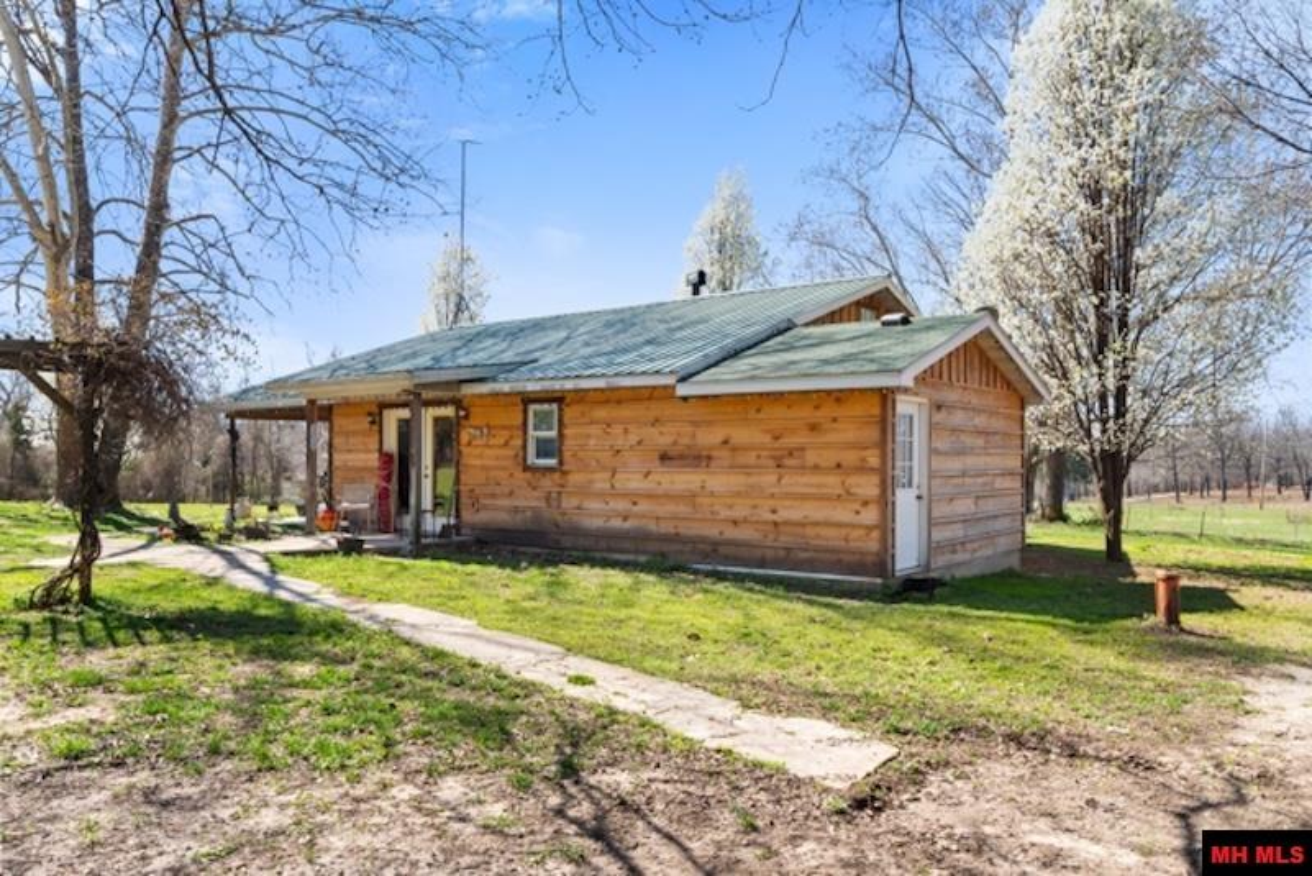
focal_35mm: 27
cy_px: 438
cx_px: 656
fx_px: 984
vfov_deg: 48.0
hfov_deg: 67.4
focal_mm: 18
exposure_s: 1/200
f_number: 9
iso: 500
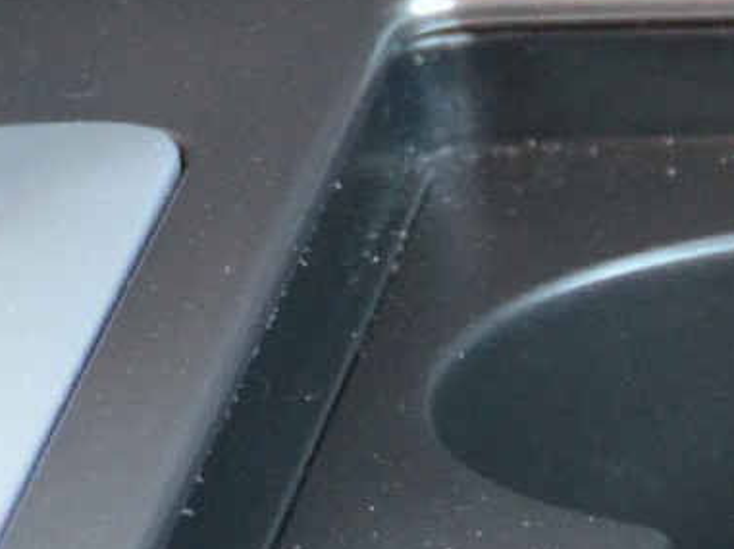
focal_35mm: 662
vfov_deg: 2.2
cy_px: -189
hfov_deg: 3.0
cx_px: -717
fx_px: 14024
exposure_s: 1/15
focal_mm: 70
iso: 1600
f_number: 5
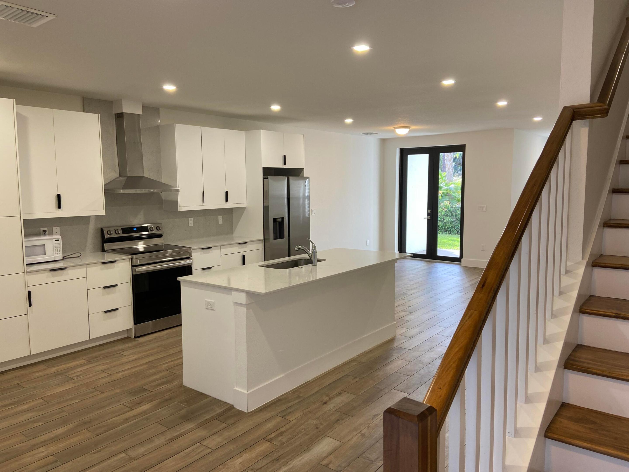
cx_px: 314
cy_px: 236
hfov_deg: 67.3
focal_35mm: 26
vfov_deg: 53.1
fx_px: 472
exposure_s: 1/60
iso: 64
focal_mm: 4.25
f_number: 1.8
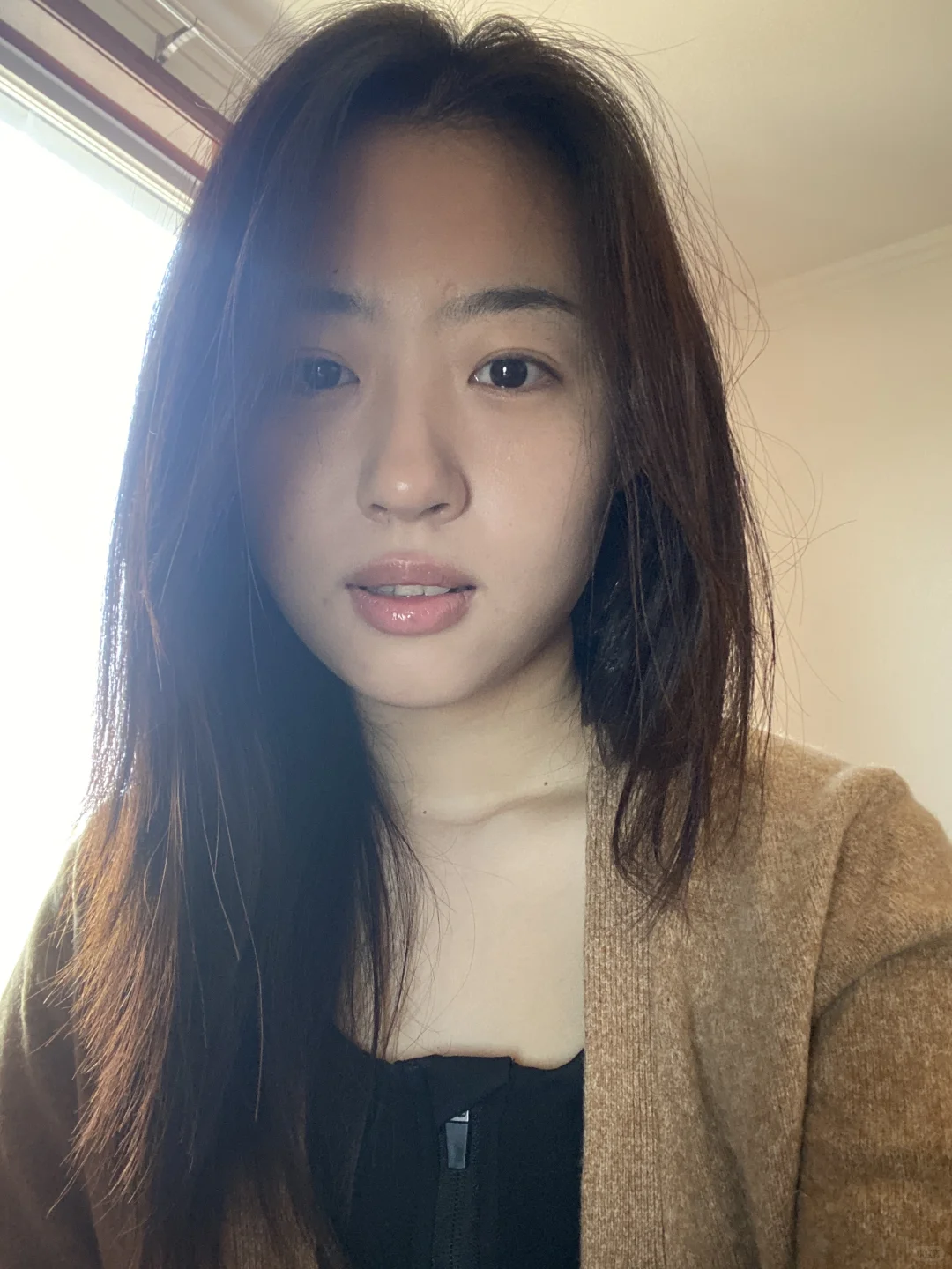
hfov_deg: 46.8
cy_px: 634
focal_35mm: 30
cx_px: 476
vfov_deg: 60.0
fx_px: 1100
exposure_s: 1/60
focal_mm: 2.71
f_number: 2.2
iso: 320
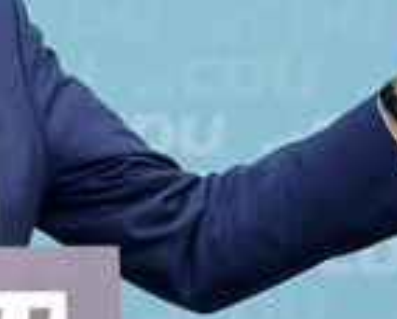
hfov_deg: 7.5
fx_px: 3012
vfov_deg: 6.0
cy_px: -31
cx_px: 38
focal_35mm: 256
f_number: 5
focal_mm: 86
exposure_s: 1/640
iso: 5000
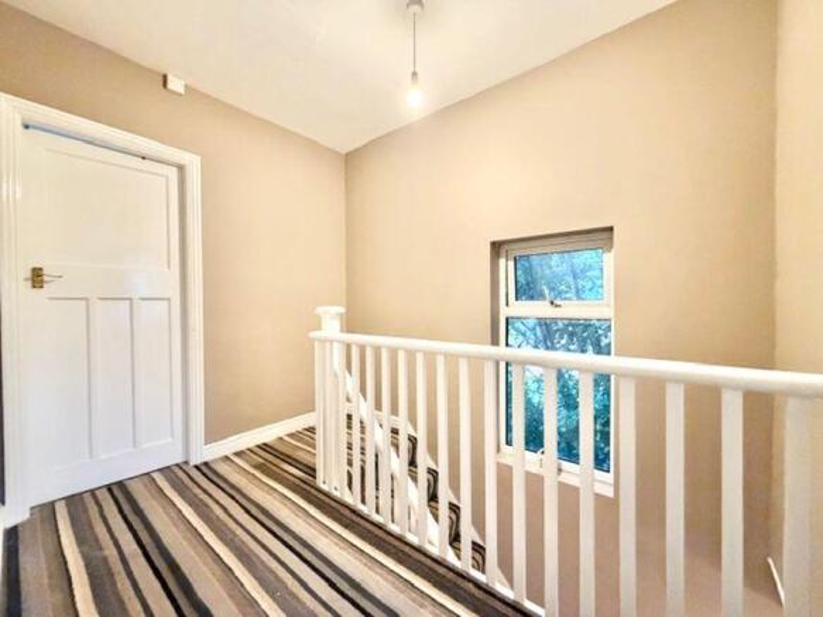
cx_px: 412
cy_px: 308
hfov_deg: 102.1
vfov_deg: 85.7
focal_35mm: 14
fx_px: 333
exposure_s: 1/50
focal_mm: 2.22
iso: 800
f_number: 2.2
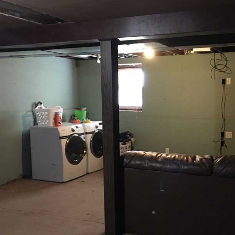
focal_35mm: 43
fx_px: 330
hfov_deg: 38.7
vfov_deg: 39.1
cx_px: 157
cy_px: 136
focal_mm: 4.15
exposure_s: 1/4
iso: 160
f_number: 2.2
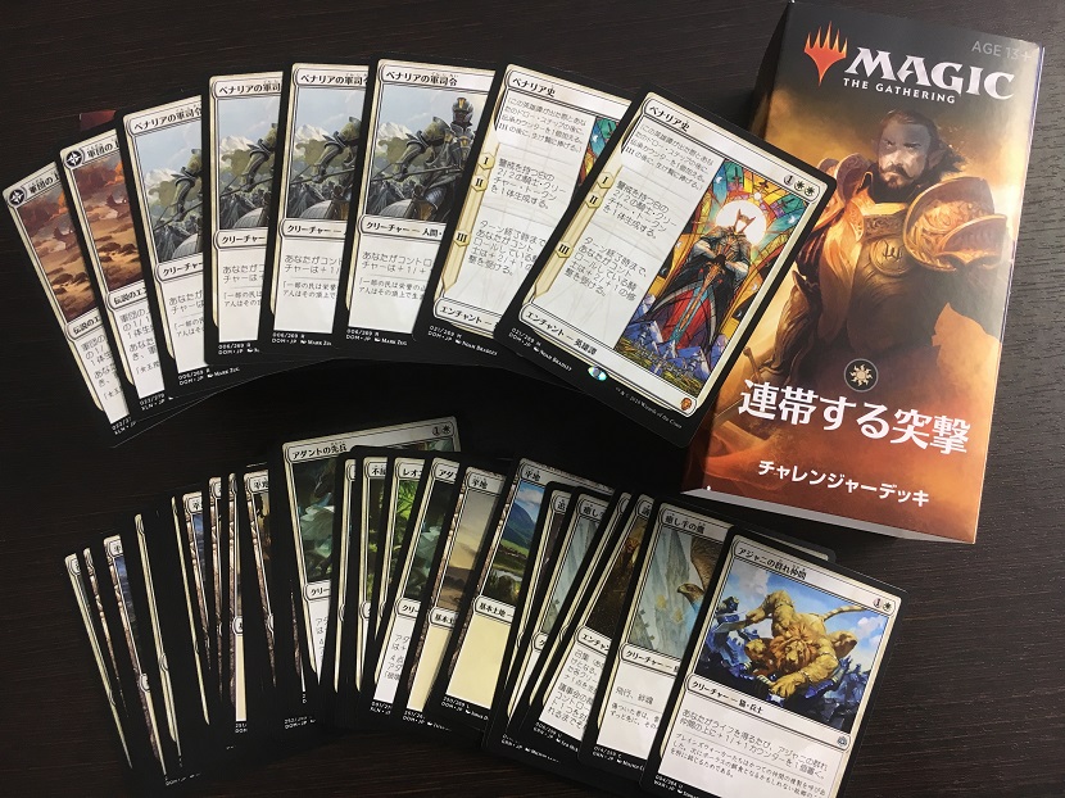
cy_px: 399
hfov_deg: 61.7
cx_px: 532
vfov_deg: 48.2
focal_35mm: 29
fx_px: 892
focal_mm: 4.15
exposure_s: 1/33
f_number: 2.2
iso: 80
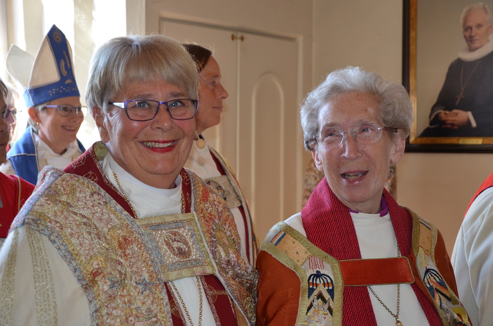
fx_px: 861
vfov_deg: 21.5
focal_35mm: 63
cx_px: 246
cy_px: 163
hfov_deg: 32.0
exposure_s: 1/60
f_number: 4.8
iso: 400
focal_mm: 42
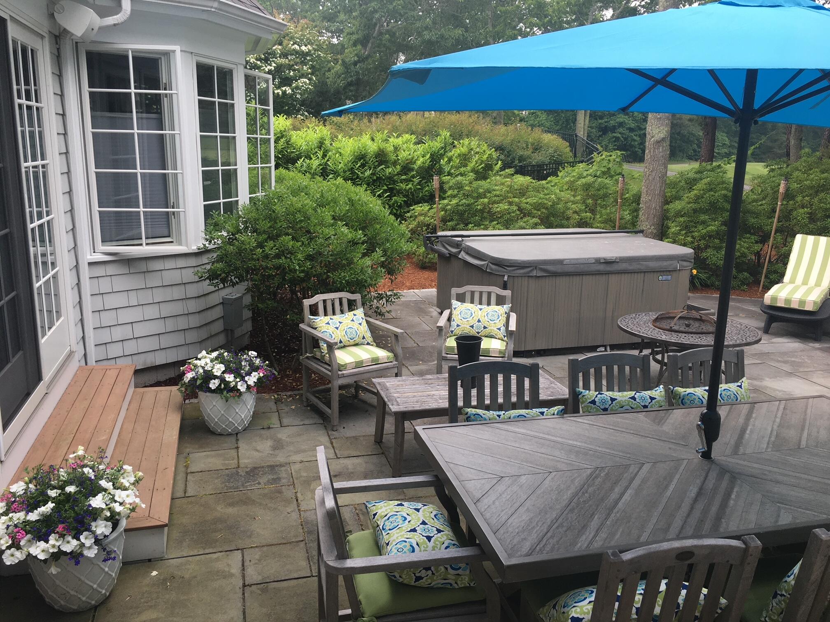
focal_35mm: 29
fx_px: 695
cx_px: 415
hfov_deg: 61.7
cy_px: 311
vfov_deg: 48.2
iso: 25
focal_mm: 4.15
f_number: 2.2
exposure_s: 1/120
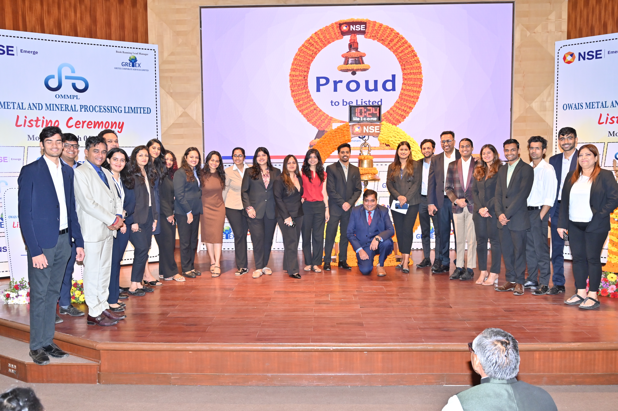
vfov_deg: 39.9
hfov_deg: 57.3
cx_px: 309
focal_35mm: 33
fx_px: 566
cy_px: 206
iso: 1250
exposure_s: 1/160
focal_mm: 33
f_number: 5.6
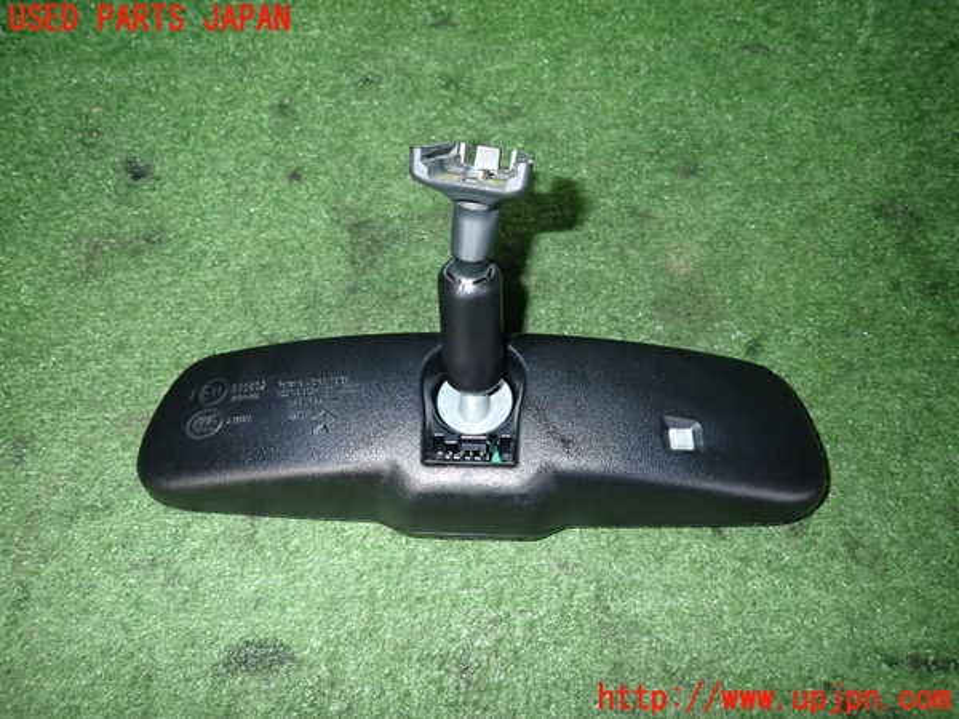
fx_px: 693
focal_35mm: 25
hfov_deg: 69.4
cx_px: 480
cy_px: 360
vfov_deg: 54.9
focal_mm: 4.5
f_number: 5.6
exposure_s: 1/30
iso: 320
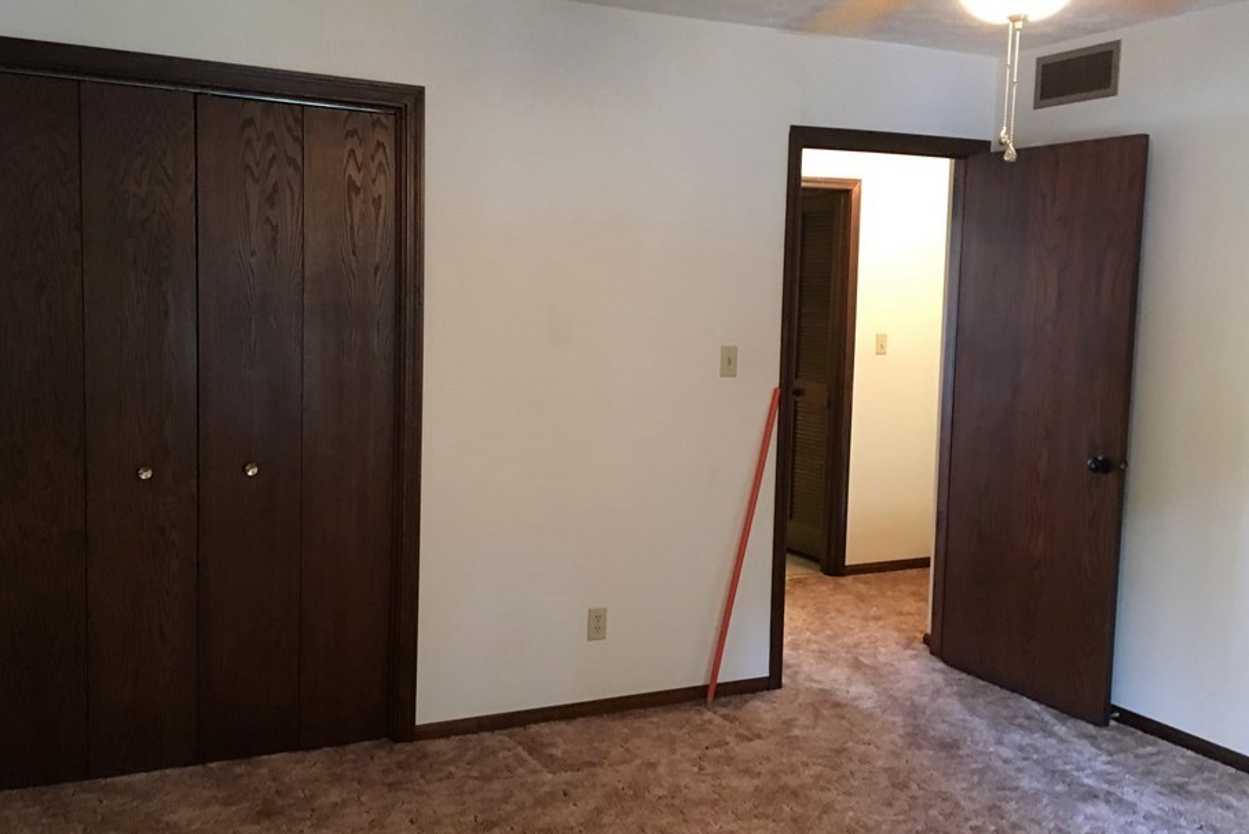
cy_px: 414
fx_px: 1180
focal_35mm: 34
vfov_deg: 38.9
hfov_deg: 55.8
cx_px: 611
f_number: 2.2
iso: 400
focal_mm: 4.15
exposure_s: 1/15
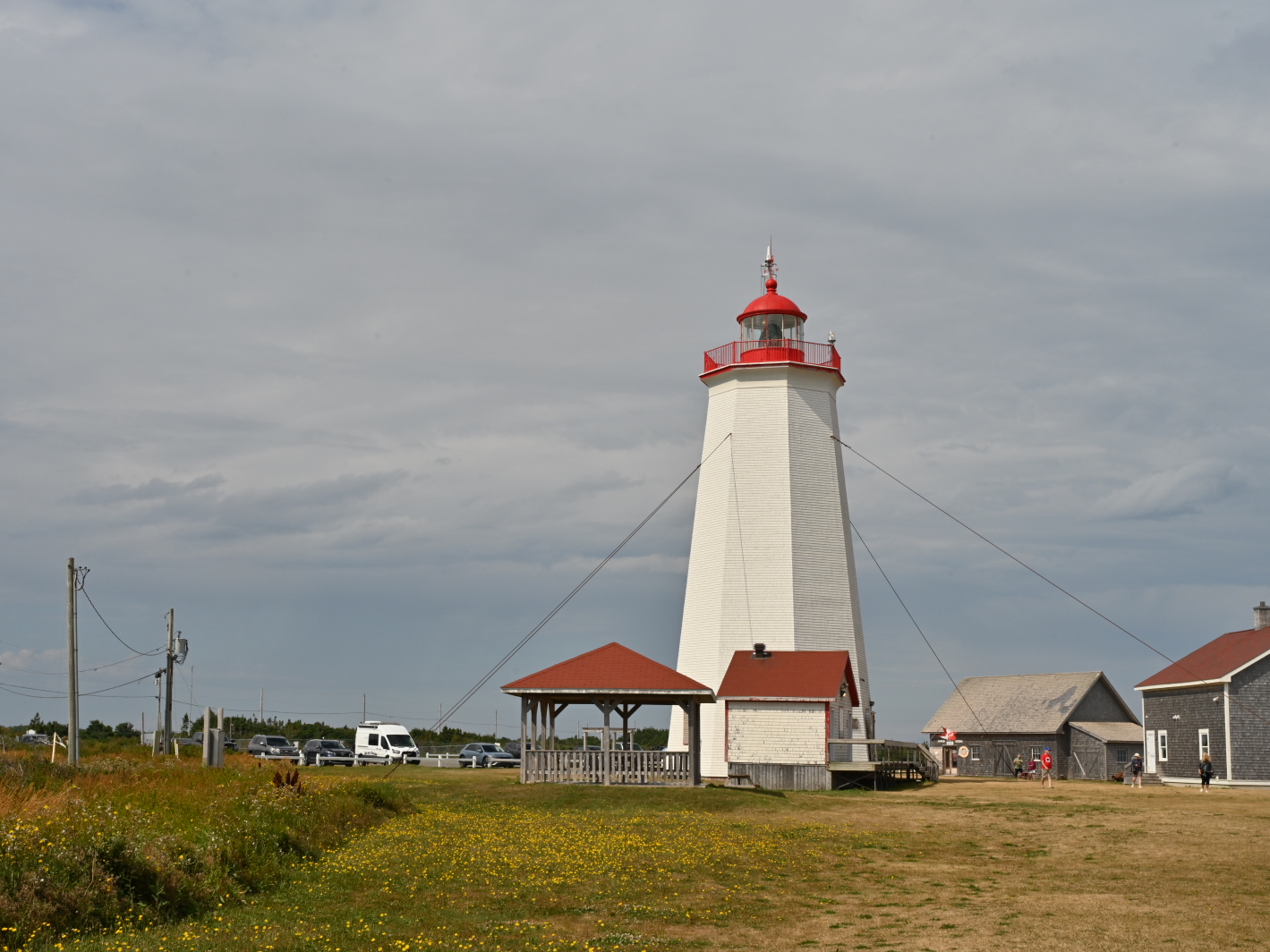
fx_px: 1651
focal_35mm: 45
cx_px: 562
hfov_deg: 42.0
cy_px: 477
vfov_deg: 32.2
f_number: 18
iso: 200
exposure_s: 1/500
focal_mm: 41
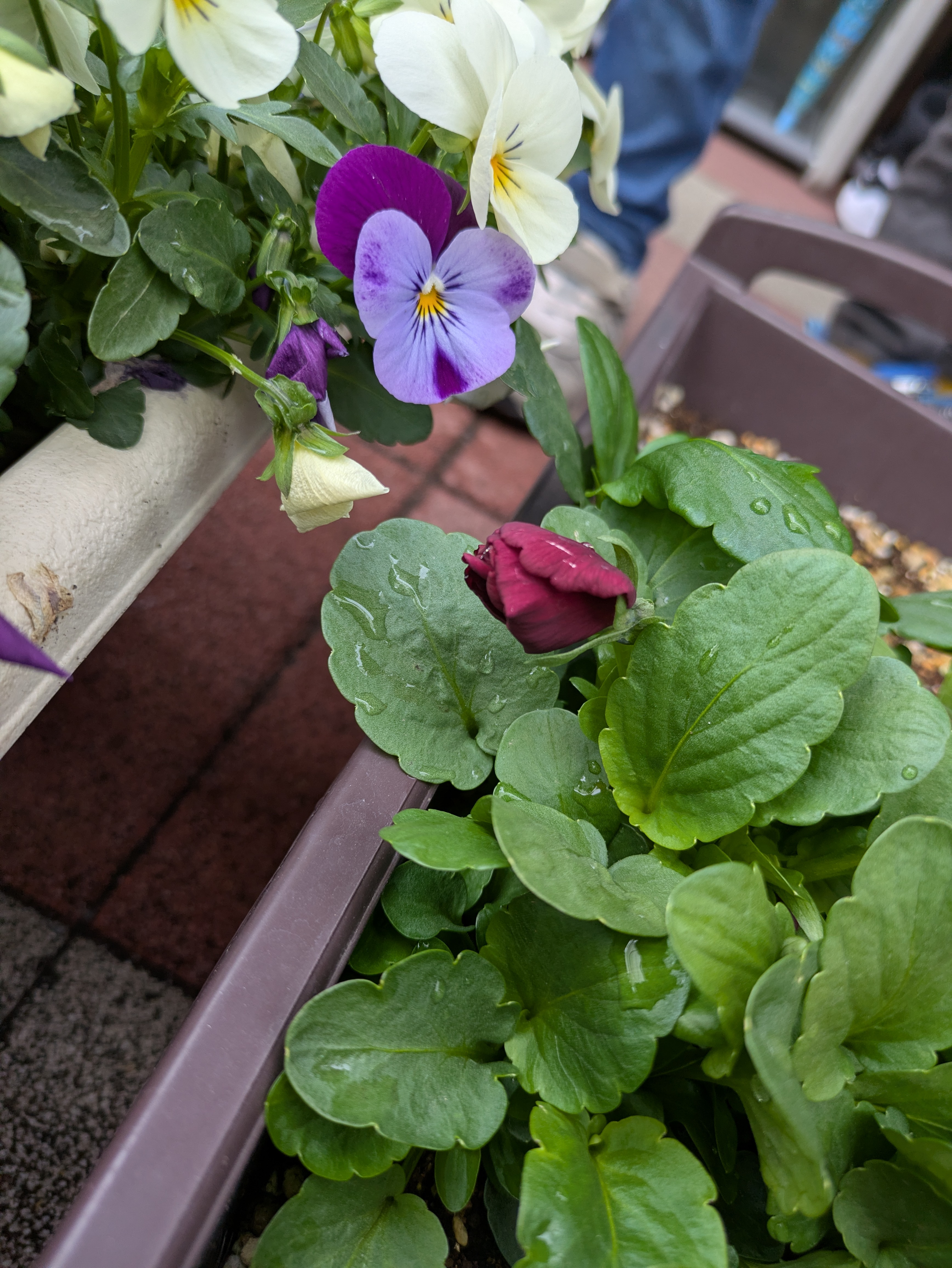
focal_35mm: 25
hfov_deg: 54.9
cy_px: 634
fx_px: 916
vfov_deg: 69.4
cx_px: 476
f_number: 1.89
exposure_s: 1/146
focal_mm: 5.43
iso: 54
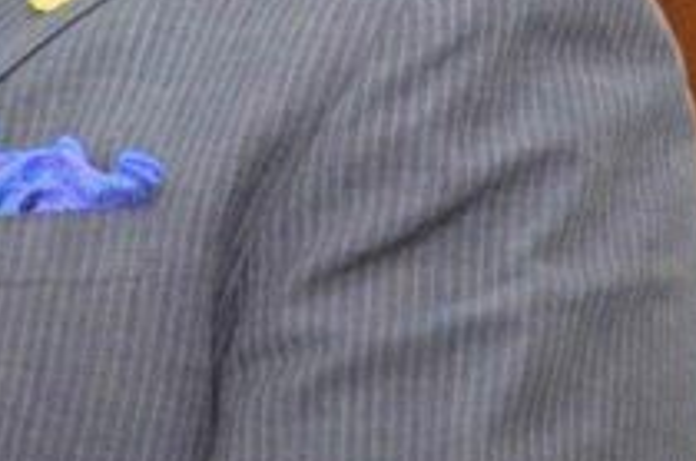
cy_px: -245
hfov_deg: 1.8
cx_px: 149
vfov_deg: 1.2
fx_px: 22318
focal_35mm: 1157
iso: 3200
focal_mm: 200
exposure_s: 1/200
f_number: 5.6
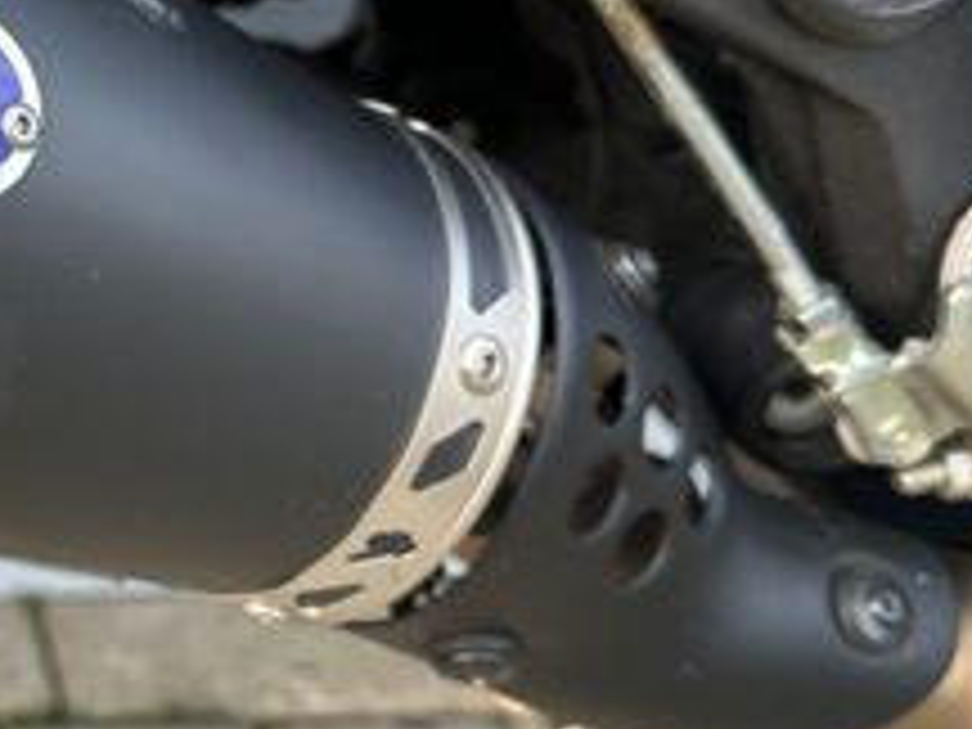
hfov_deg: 25.7
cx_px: -45
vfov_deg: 20.5
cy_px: 176
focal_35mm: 71
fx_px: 1994
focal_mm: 6.86
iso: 80
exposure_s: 1/121
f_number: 1.78
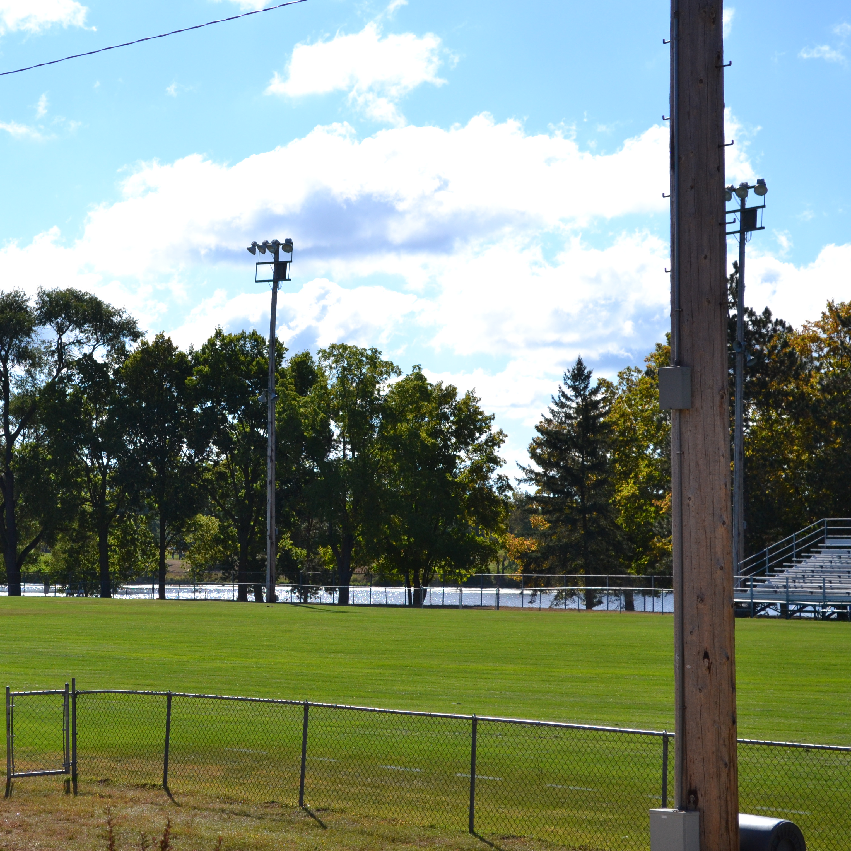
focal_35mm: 87
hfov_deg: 19.9
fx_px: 2410
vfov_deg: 20.0
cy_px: 423
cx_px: 237
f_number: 7.1
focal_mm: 45
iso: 400
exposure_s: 1/2000
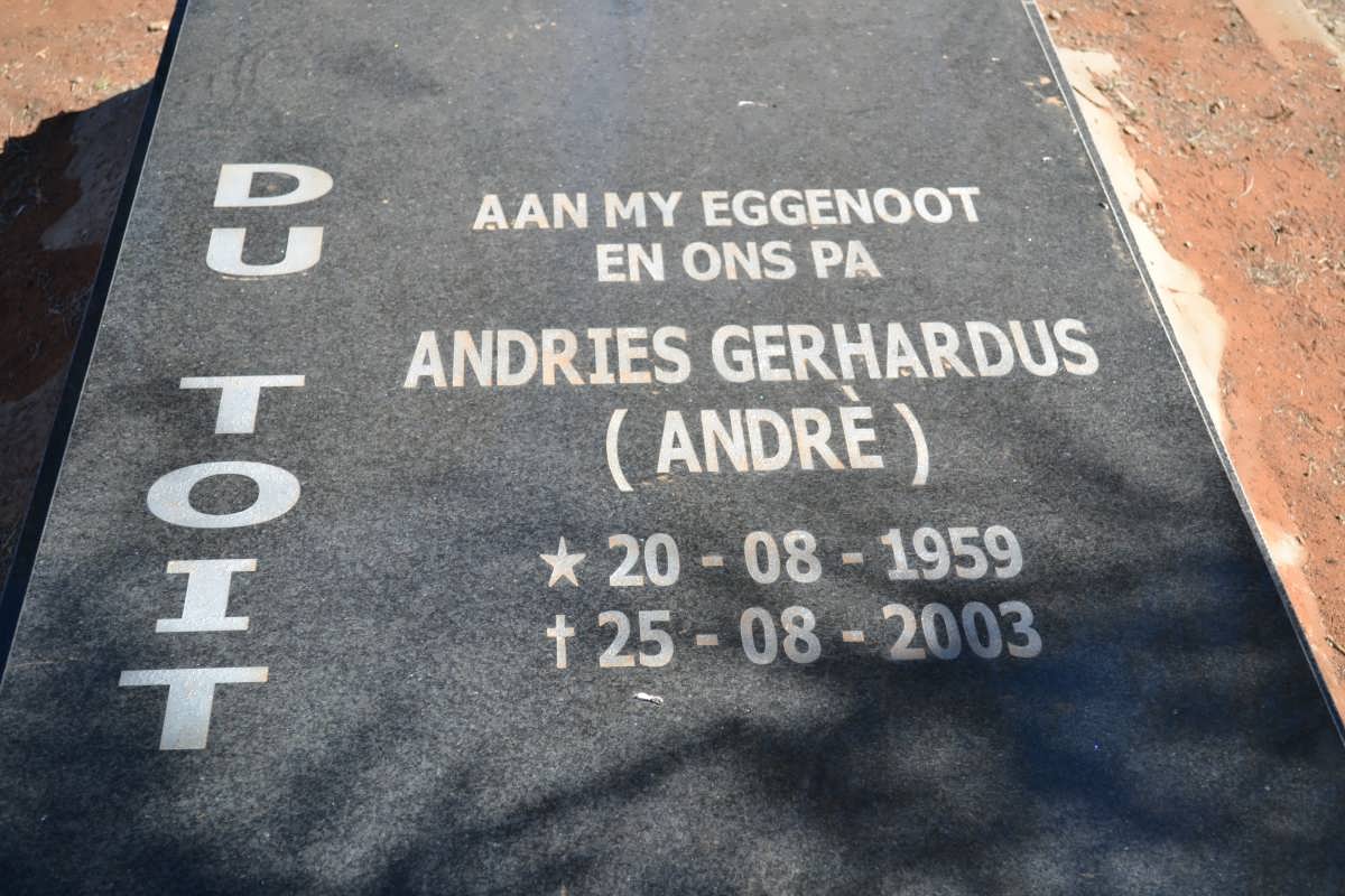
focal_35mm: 57
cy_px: 448
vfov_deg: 23.8
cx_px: 672
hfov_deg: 35.1
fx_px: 2129
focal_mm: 38
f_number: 5.6
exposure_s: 1/125
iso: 180
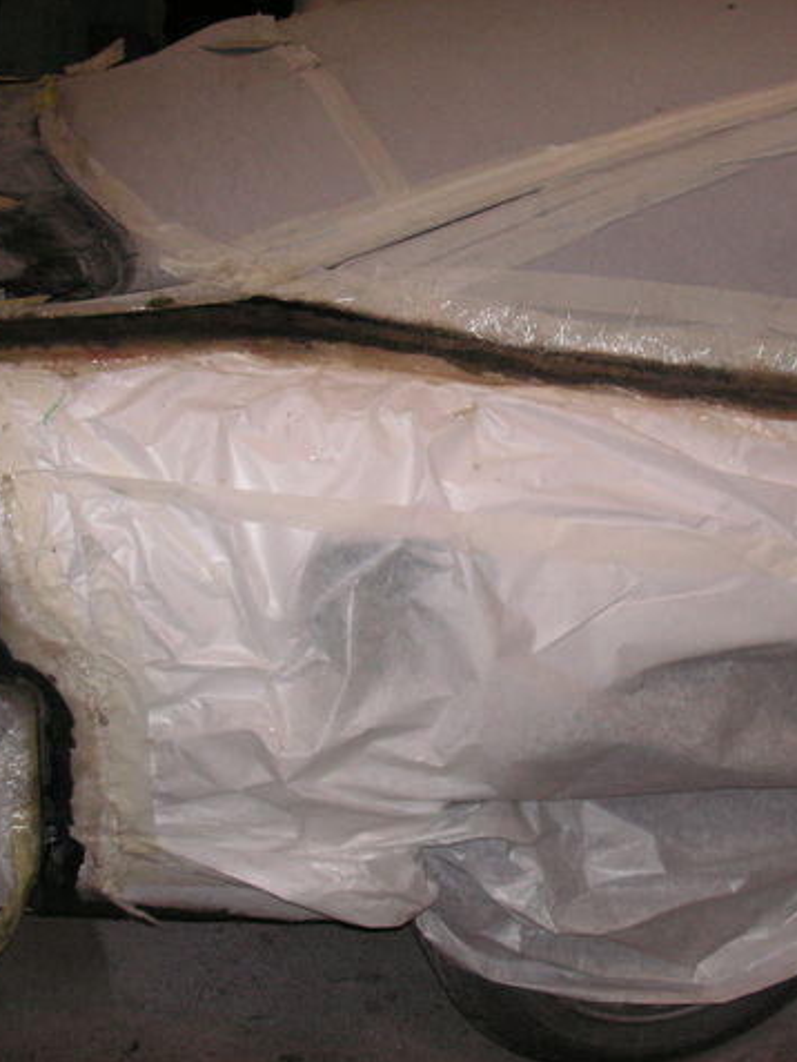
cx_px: 572
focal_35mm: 51
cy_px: 532
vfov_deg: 37.5
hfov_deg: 28.3
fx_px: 1565
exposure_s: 1/45
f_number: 3.3
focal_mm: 6.3
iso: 160
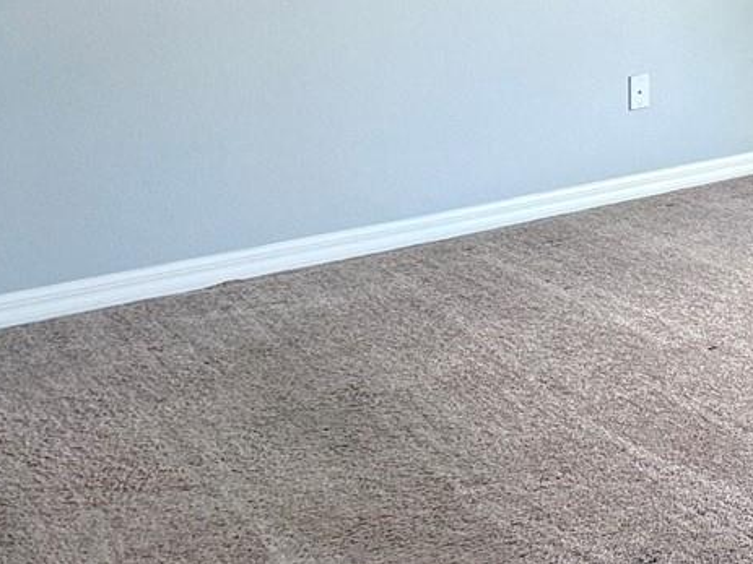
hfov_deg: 20.7
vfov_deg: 16.9
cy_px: -132
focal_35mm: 83
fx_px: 1805
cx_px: 1073
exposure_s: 1/237
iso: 125
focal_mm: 6.76
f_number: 1.78
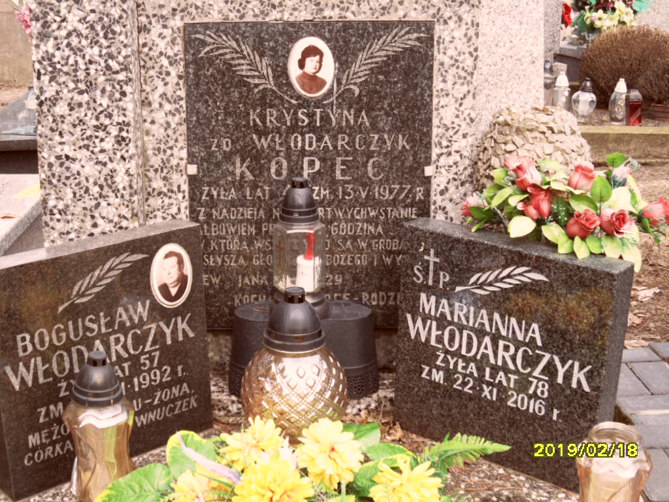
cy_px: 251
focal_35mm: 50
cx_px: 334
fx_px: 966
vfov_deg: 29.1
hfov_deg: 38.2
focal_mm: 8.2
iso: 100
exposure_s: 1/90
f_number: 3.8
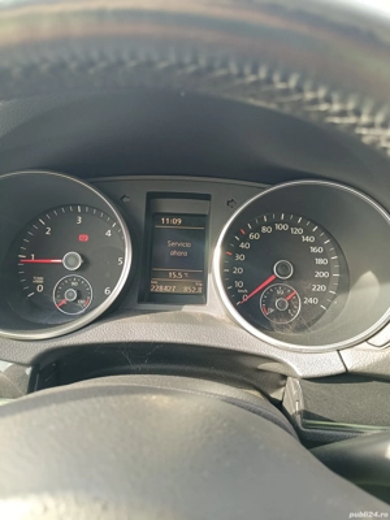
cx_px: 195
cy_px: 260
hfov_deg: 56.8
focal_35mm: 24
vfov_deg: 71.6
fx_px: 361
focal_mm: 5.59
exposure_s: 1/101
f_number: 1.88
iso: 305
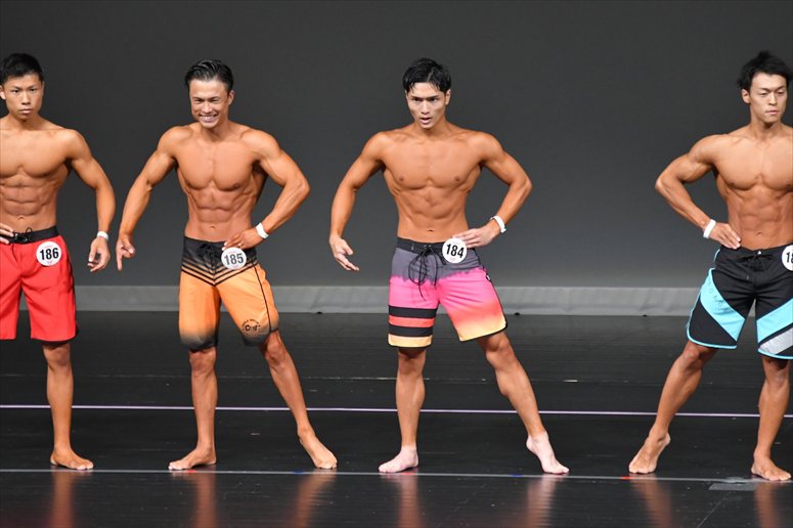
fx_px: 6935
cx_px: 396
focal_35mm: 315
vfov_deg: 4.4
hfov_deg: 6.5
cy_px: 264
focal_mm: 210
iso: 4000
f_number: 5.6
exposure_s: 1/400
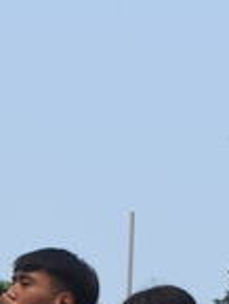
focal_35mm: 215
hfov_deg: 6.9
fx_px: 1896
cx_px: 63
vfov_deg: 9.0
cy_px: 456
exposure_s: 1/200
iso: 100
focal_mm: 31
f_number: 10
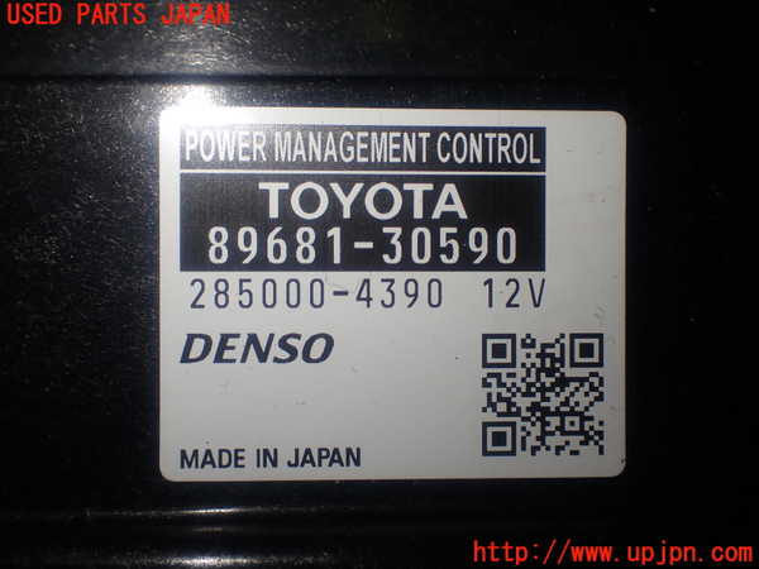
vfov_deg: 35.1
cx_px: 380
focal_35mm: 41
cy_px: 284
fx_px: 899
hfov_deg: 45.8
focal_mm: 7.31
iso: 100
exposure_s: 1/125
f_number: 2.8
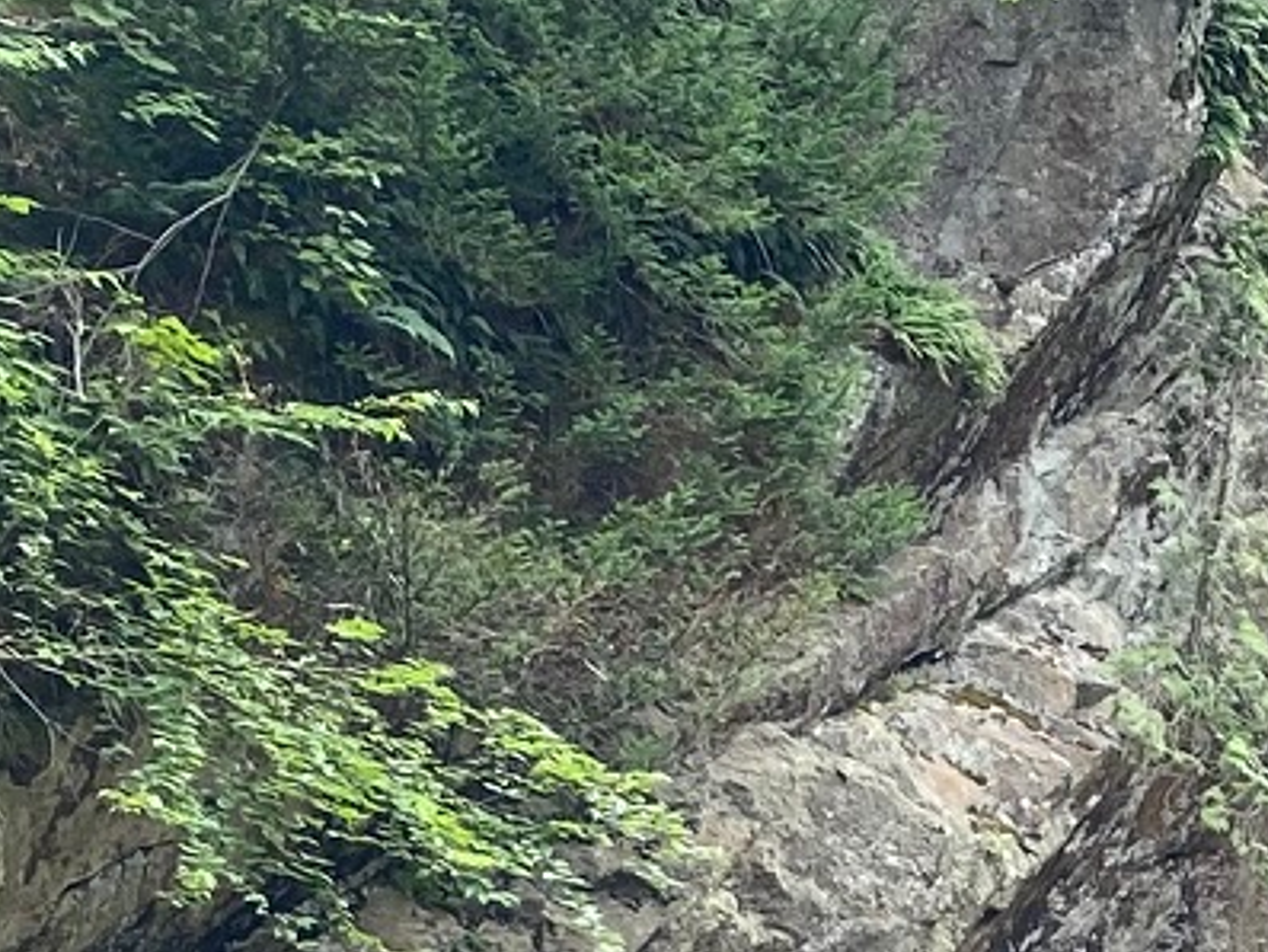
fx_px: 4837
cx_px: 1827
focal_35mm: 132
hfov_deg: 14.1
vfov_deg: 10.6
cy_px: 1687
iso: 32
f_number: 1.8
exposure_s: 1/164
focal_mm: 4.25
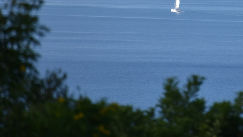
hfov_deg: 2.7
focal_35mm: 788
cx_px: 203
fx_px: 5076
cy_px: -21
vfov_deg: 1.5
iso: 100
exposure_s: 1/640
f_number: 5.6
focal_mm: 300
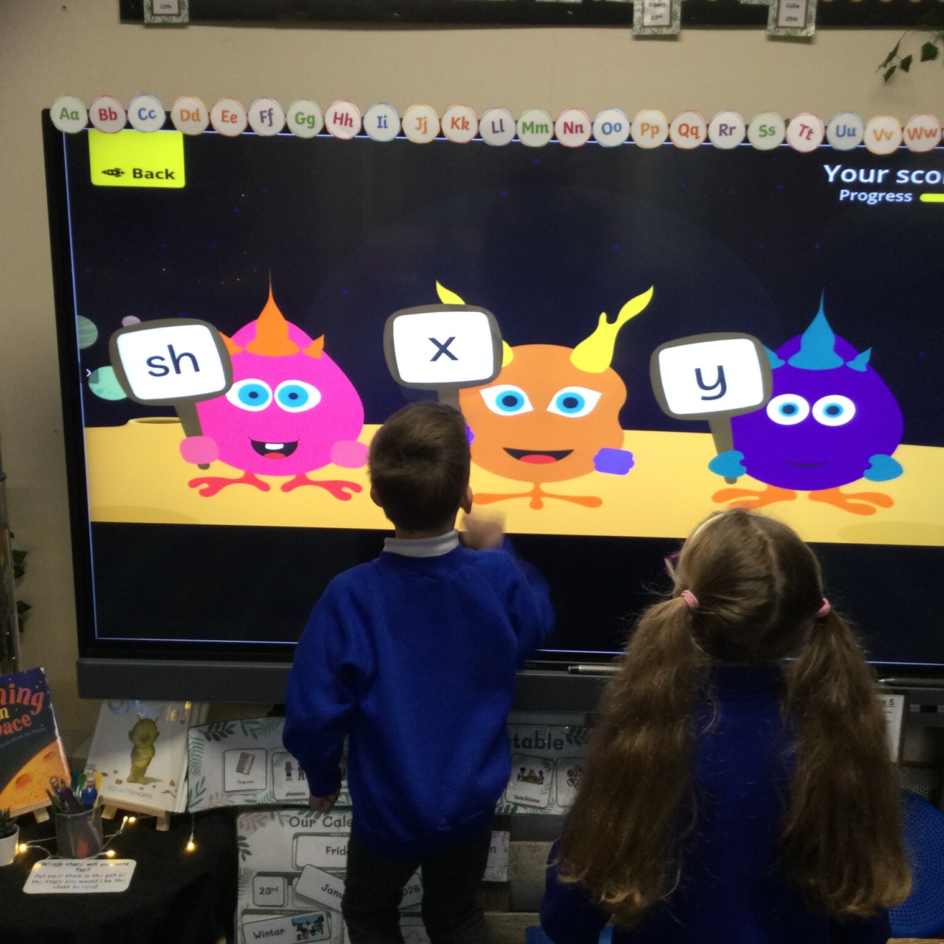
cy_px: 472
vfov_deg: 44.9
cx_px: 485
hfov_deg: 44.9
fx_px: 1142
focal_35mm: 37
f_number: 2.4
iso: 64
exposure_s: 1/33
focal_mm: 3.3
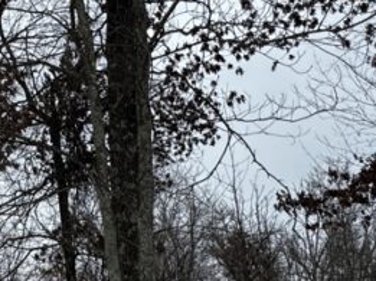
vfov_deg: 26.4
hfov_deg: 32.7
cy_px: 171
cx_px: 17
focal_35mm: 55
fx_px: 597
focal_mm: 2.22
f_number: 2.2
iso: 50
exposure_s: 1/641
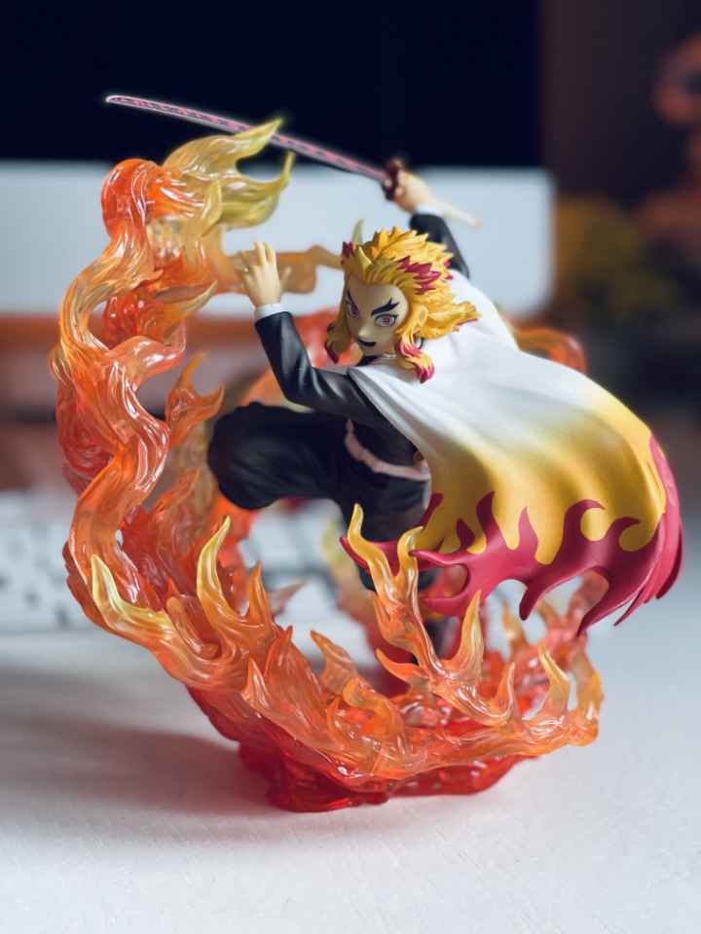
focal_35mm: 64
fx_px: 1728
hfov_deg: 22.9
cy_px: 467
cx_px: 350
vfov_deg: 30.3
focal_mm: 7.5
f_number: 2.2
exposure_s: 1/111
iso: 160
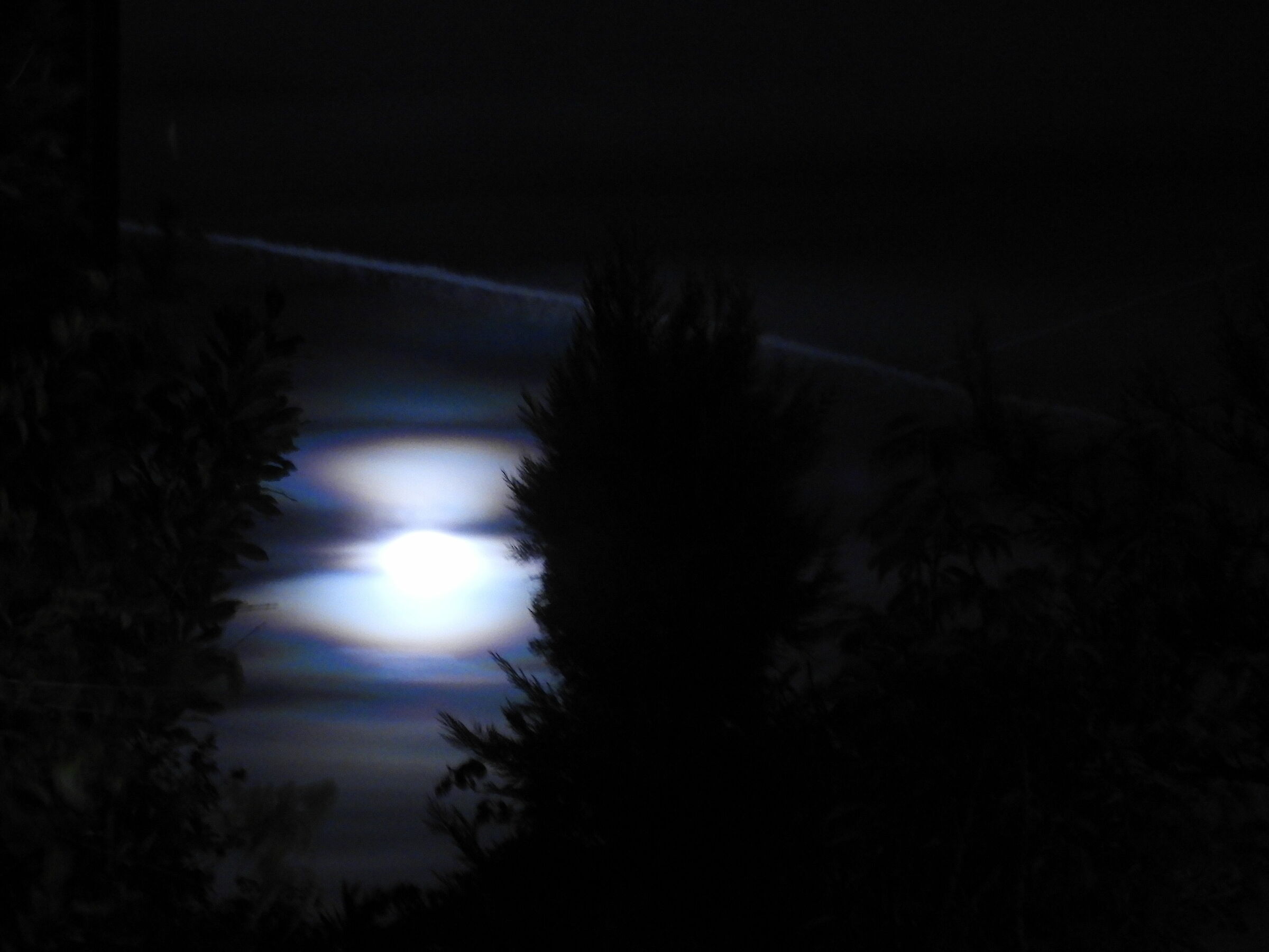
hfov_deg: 23.0
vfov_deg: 17.4
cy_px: 476
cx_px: 634
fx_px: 3116
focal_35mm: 85
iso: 800
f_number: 4.5
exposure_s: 1/3
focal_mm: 15.2
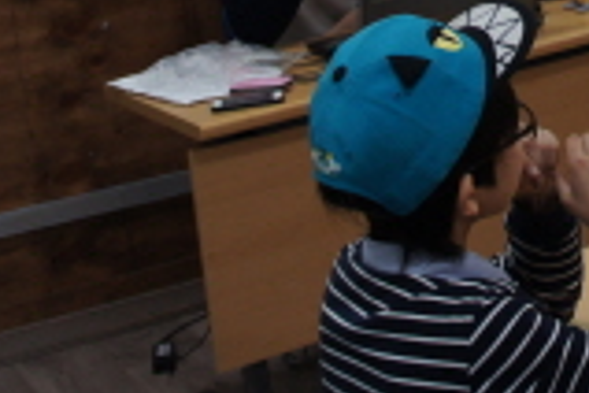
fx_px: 1669
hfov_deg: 18.8
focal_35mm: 102
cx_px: 726
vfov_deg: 12.3
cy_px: -313
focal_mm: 18
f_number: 4
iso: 400
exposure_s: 1/80
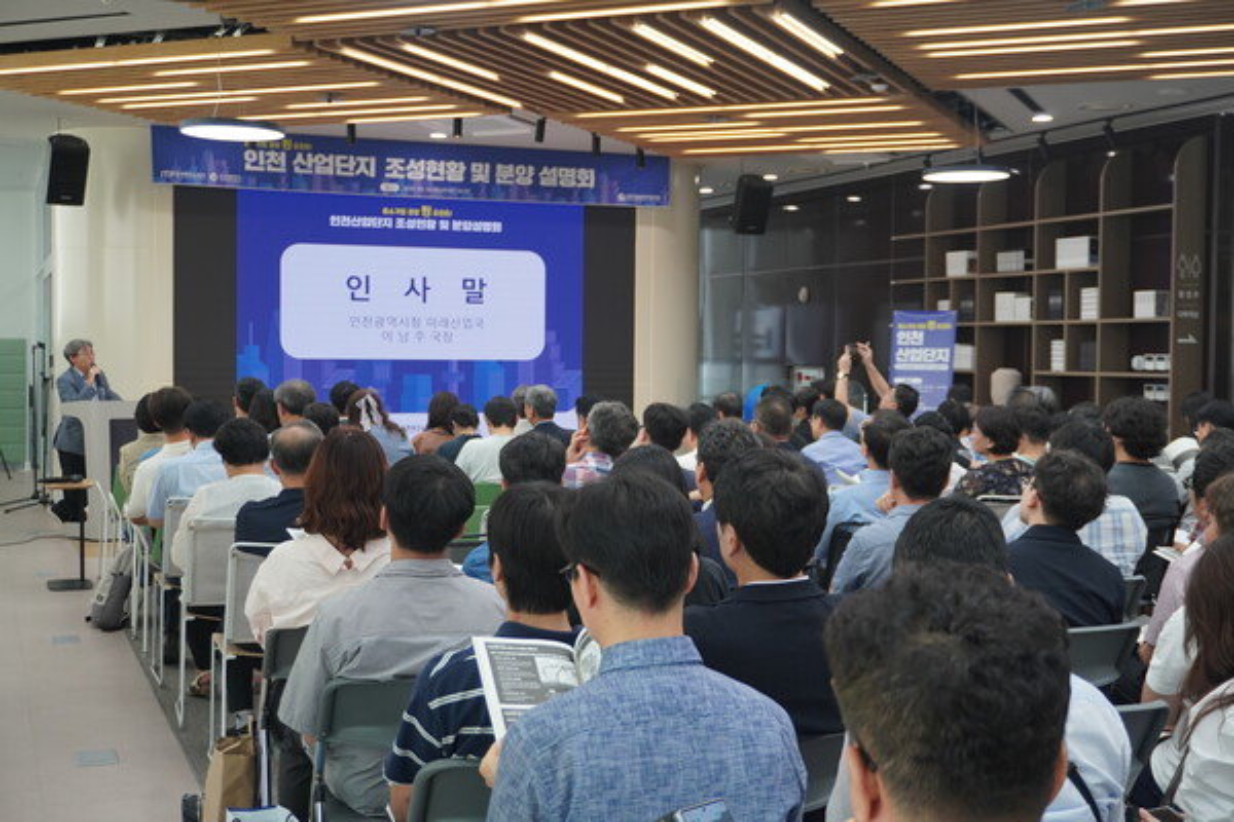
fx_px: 1542
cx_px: 617
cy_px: 411
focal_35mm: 45
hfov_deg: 43.6
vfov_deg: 29.9
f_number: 5
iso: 640
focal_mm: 30
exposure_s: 1/160
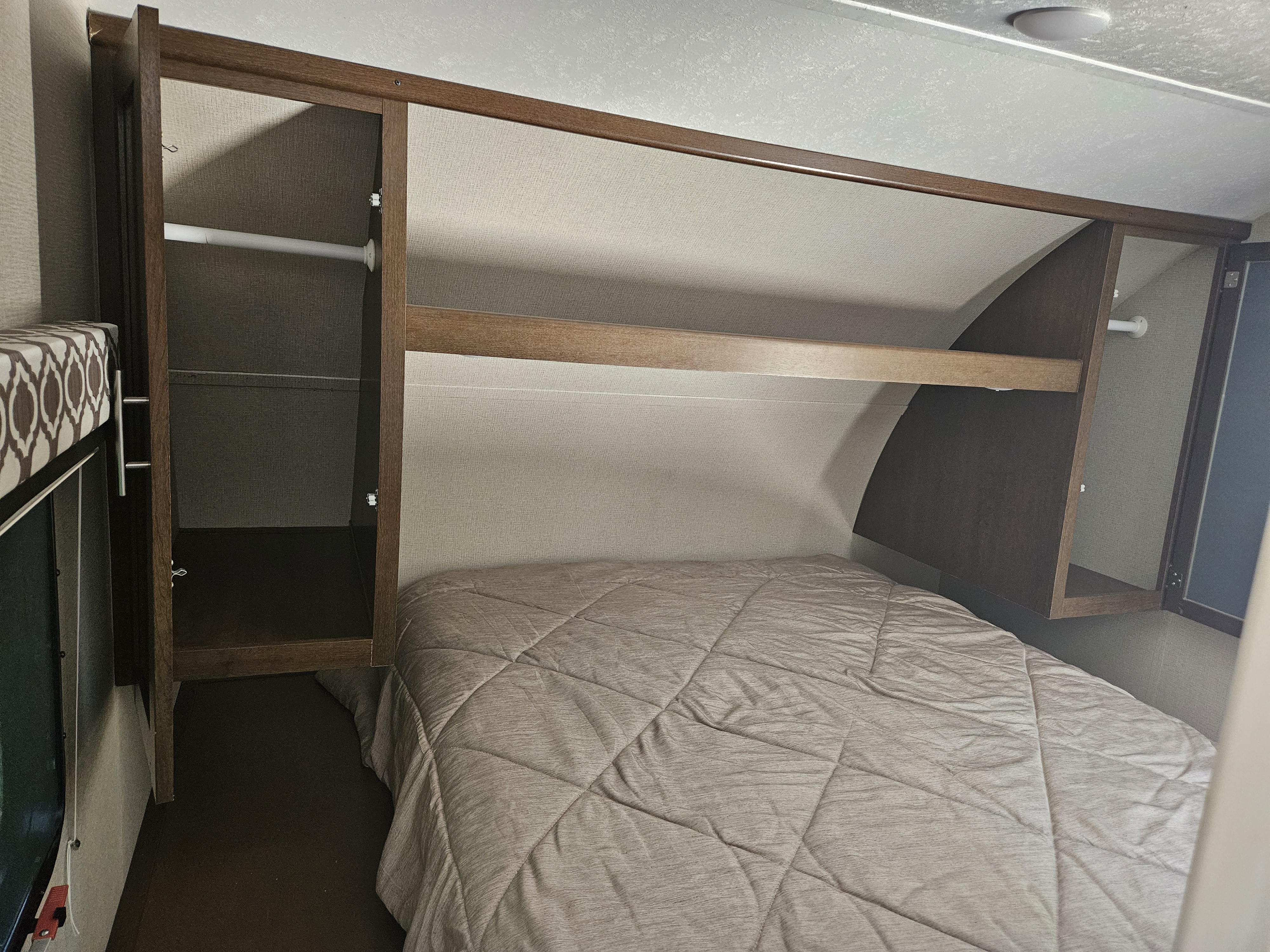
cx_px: 635
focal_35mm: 23
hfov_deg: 73.9
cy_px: 476
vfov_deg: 58.9
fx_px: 844
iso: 500
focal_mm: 5.4
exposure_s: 1/120
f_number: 1.8
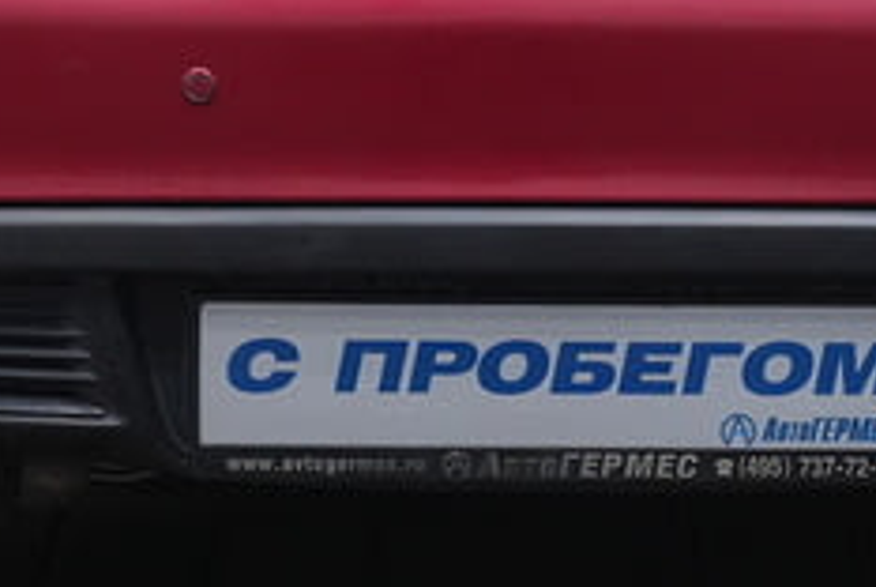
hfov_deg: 10.9
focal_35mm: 189
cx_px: 549
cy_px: -181
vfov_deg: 7.2
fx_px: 4605
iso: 3200
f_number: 5.6
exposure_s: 1/250
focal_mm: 49
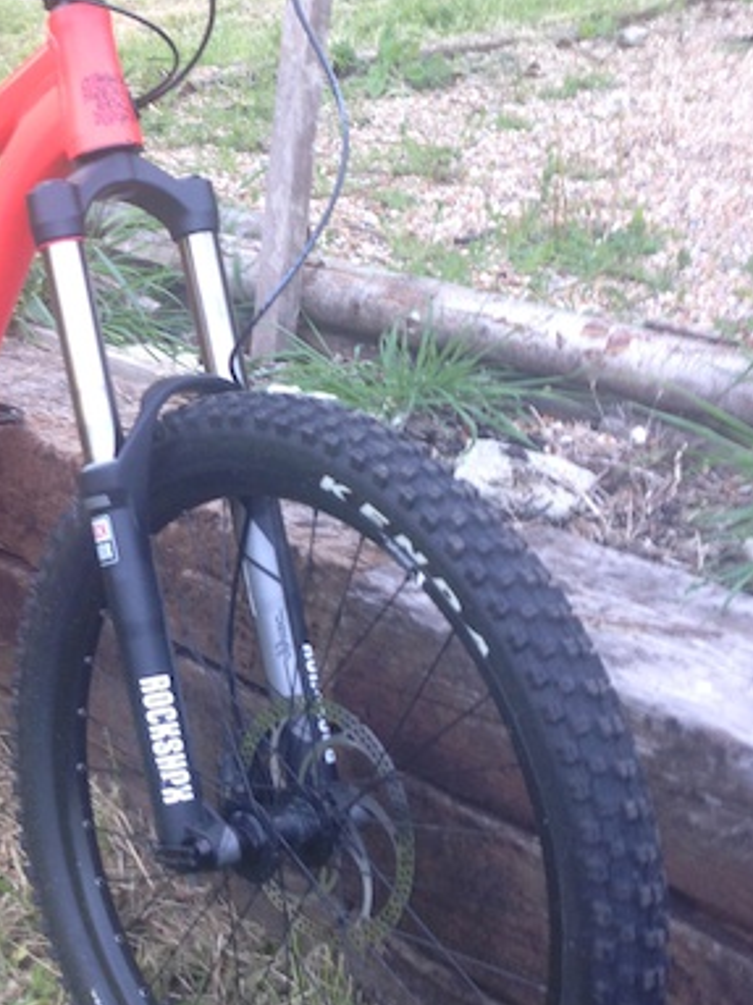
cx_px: 8
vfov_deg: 28.2
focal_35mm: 69
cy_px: 514
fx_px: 2002
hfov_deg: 20.6
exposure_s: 1/40
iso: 50
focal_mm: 4.12
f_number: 2.4
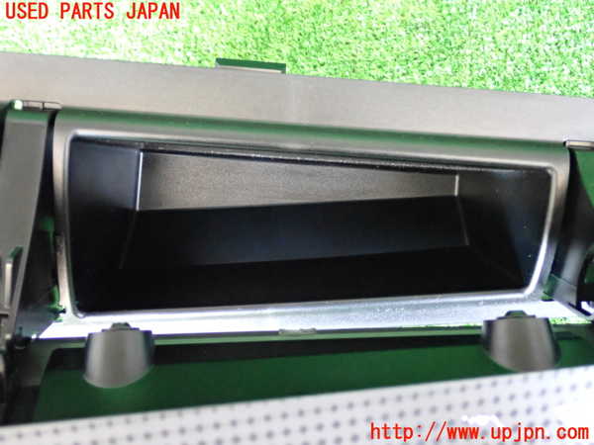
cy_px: 222
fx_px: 755
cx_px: 297
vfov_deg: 32.9
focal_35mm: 44
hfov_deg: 42.9
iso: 3200
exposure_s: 1/60
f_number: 2.9
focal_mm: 7.84
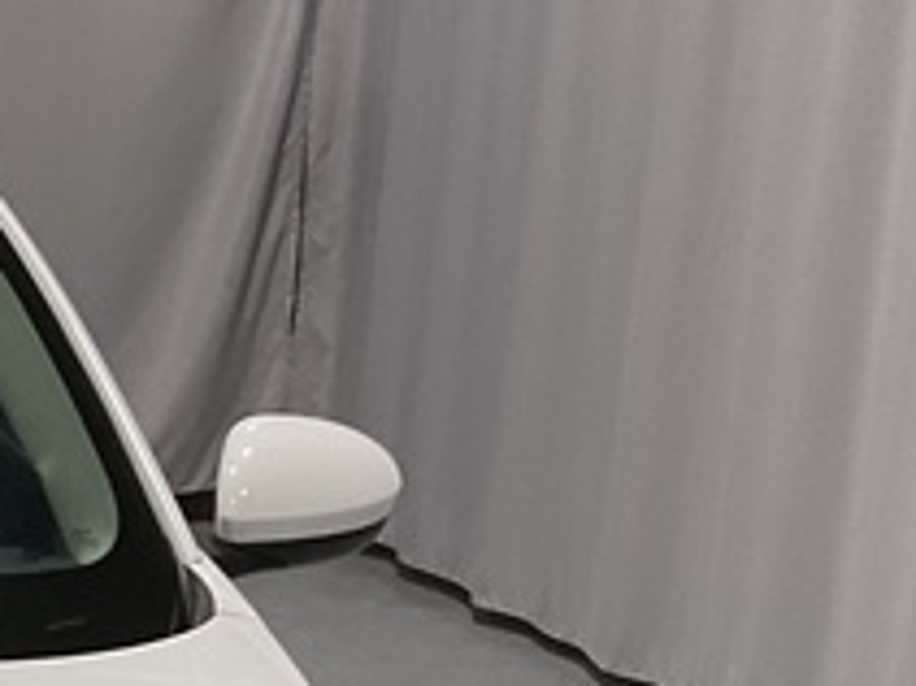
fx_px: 3491
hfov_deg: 13.6
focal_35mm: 132
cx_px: -656
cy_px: 1216
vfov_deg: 10.6
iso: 50
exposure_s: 1/120
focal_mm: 3
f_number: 1.8
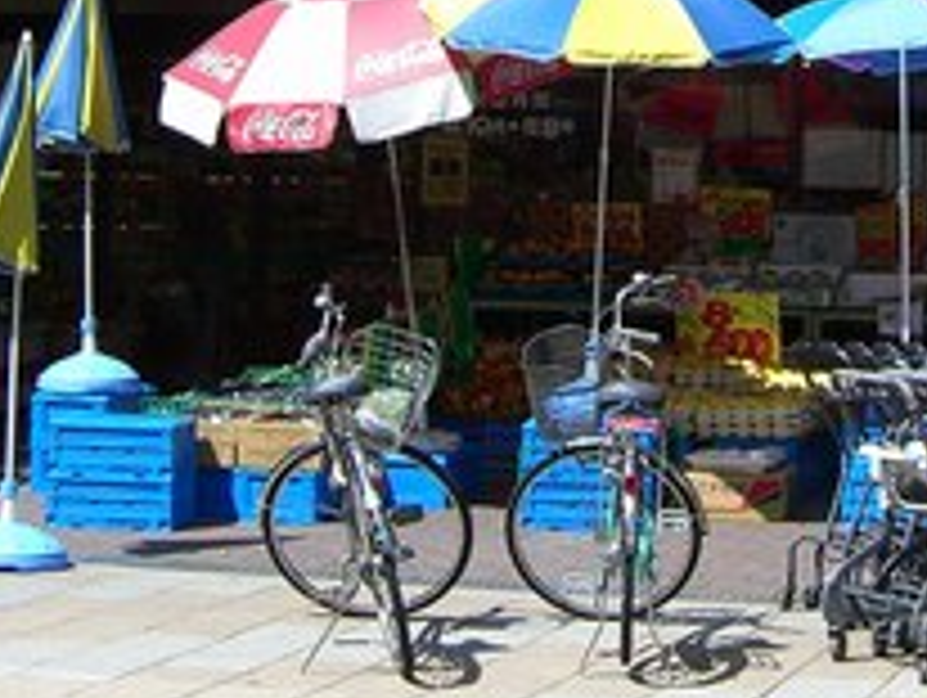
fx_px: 3164
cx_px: 716
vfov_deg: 12.3
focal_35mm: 118
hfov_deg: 16.6
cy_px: -167
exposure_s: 1/160
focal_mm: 7.9
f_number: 8
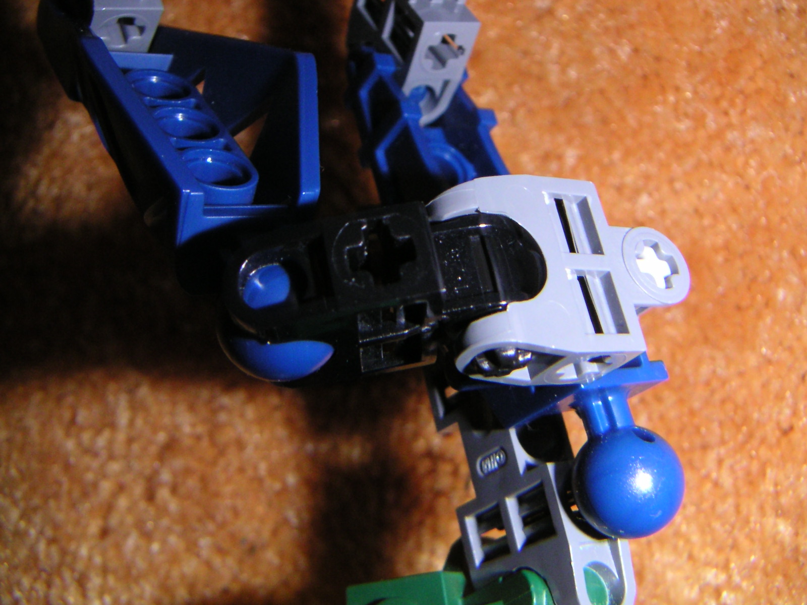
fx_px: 909
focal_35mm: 39
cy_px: 302
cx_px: 404
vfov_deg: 36.8
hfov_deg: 47.9
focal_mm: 5.1
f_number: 6.7
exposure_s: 1/45
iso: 200
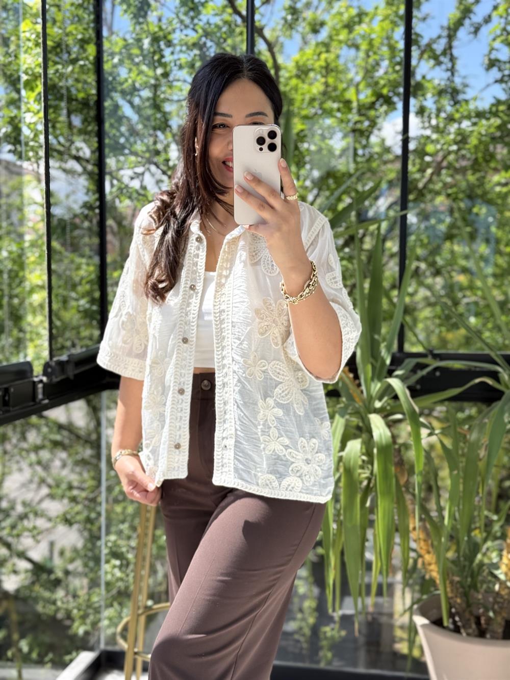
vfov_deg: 39.7
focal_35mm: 48
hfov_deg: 30.3
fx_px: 943
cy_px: 340
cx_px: 255
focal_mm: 6.76
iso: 64
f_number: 1.78
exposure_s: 1/646
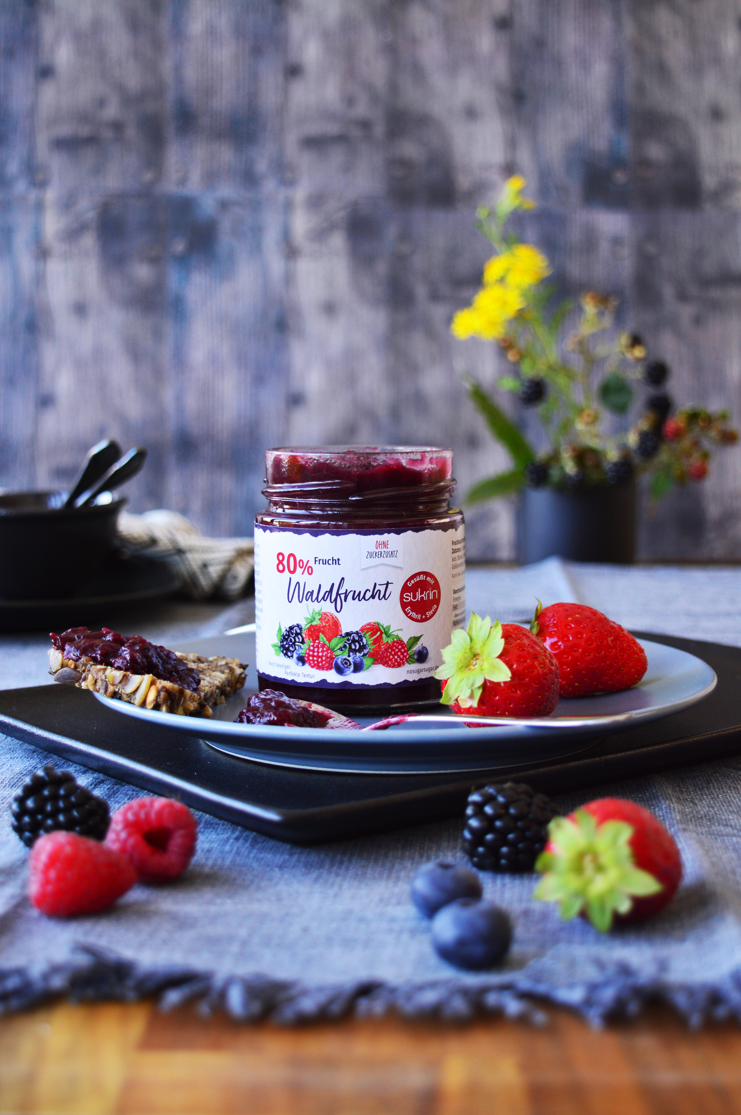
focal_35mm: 54
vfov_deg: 36.9
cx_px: 370
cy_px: 558
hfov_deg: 25.0
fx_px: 1670
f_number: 5
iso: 200
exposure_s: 1/50
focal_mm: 36
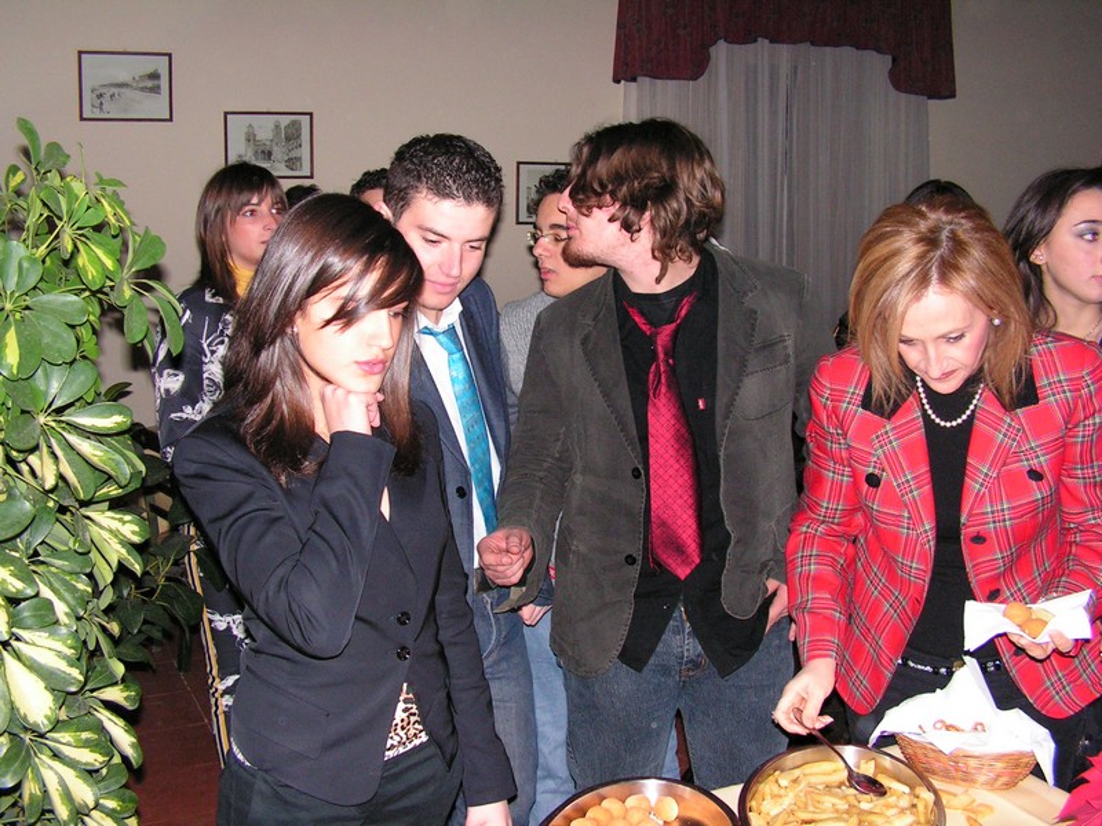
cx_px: 551
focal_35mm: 38
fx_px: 1210
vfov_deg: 37.7
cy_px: 413
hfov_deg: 49.0
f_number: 3.2
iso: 200
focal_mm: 6.4
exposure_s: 1/40
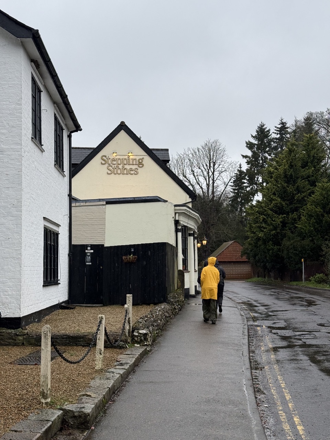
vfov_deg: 39.7
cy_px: 220
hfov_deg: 30.3
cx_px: 165
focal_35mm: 48
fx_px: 610
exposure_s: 1/583
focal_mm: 6.76
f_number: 1.78
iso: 64
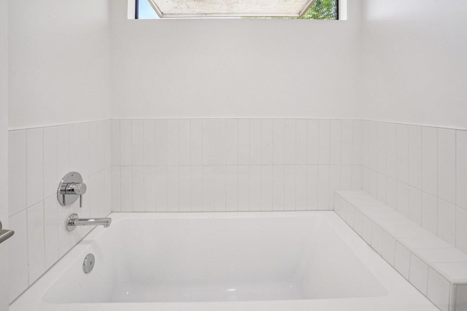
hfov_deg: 96.8
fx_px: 207
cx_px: 234
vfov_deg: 73.7
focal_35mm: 16
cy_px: 156
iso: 3200
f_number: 16
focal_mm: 16
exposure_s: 1/125
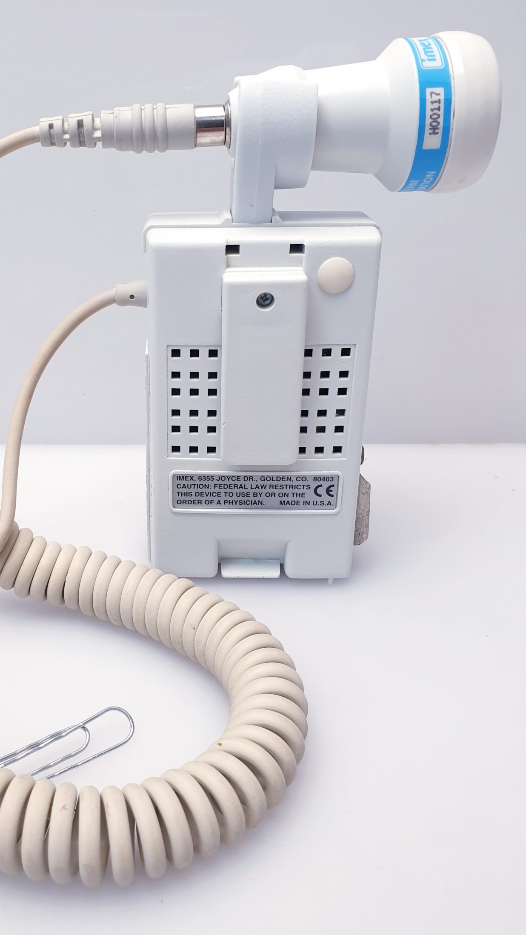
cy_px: 430
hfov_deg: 35.2
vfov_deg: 59.4
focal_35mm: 33
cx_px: 158
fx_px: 818
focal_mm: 4.3
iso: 64
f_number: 2.4
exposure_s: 1/50
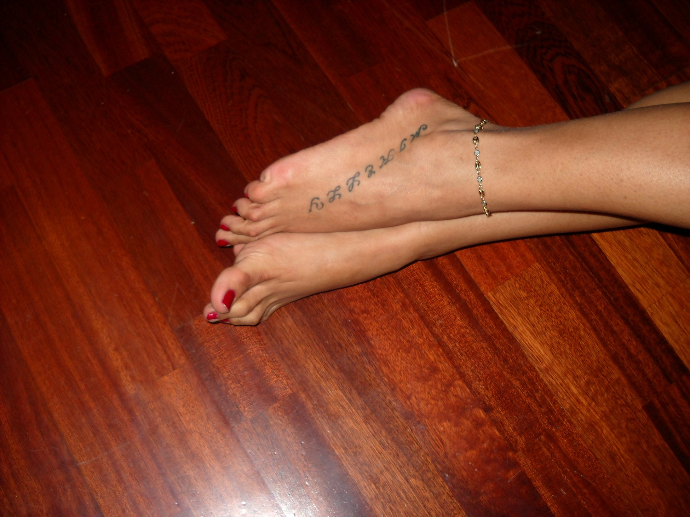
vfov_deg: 35.1
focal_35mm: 41
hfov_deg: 45.8
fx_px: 817
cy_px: 258
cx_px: 345
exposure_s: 1/30
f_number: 3.1
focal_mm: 6.72
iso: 64
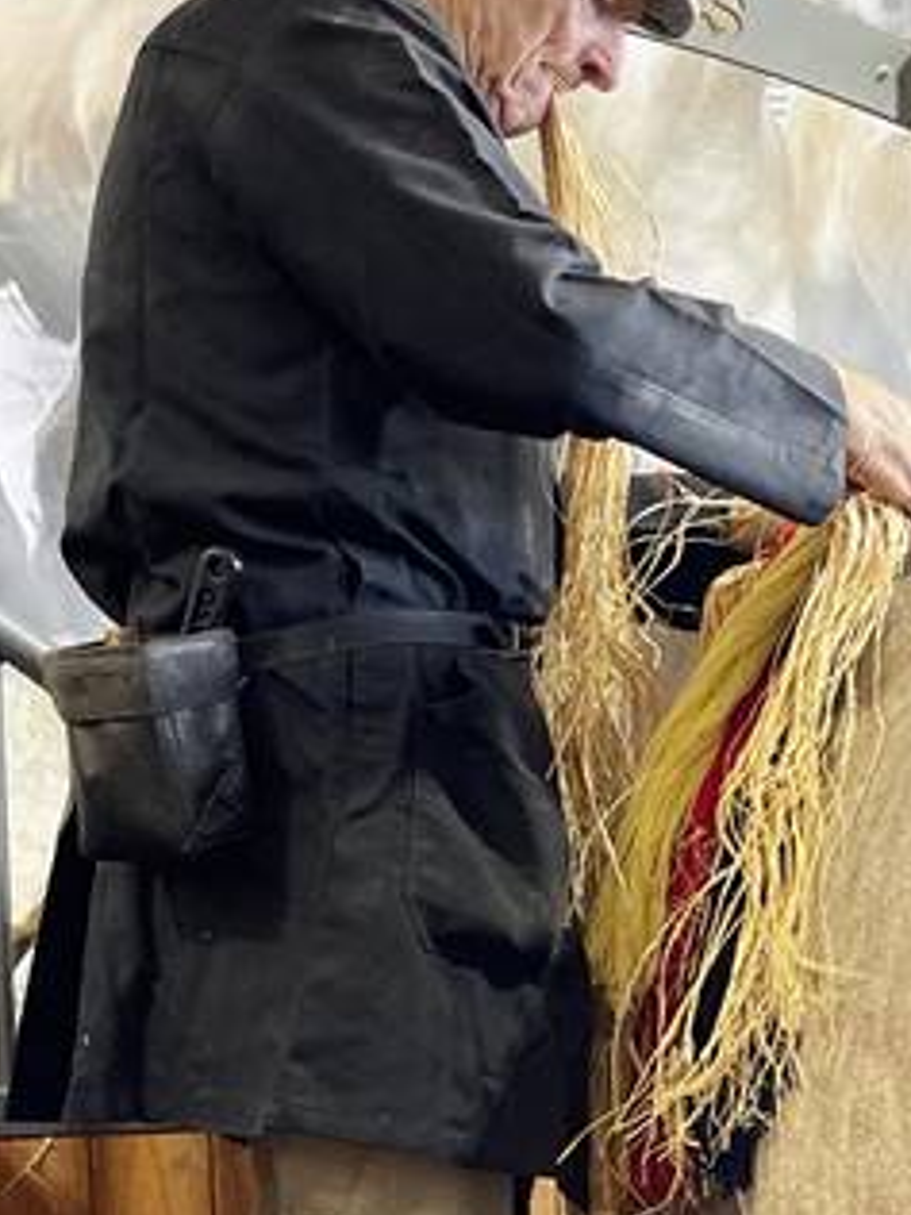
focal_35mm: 81
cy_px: 1138
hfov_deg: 17.2
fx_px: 2842
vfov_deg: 23.4
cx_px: 1165
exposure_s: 1/121
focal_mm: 5.1
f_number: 1.6
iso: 80
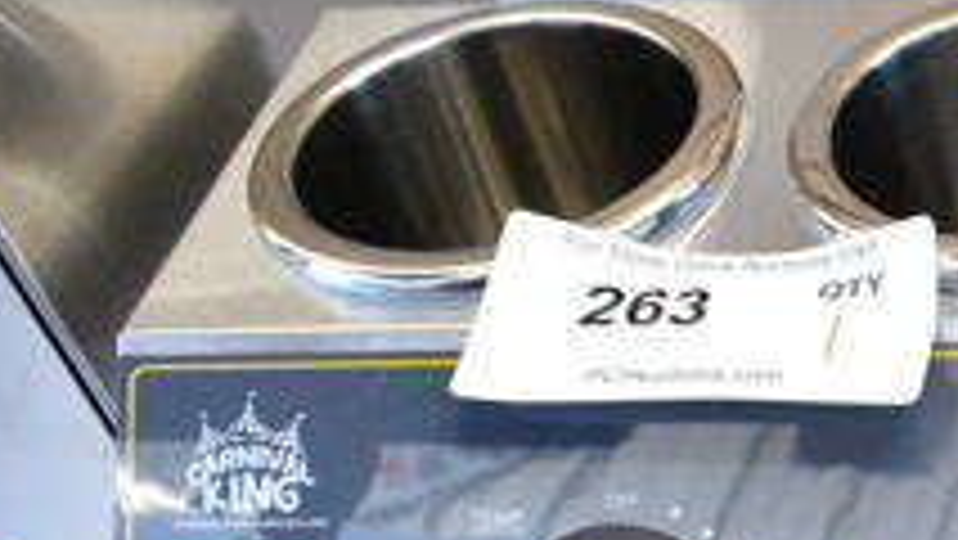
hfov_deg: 22.6
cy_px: 657
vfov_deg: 14.4
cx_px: 1327
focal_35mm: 81
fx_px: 2058
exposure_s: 1/125
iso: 6400
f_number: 5.6
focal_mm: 18
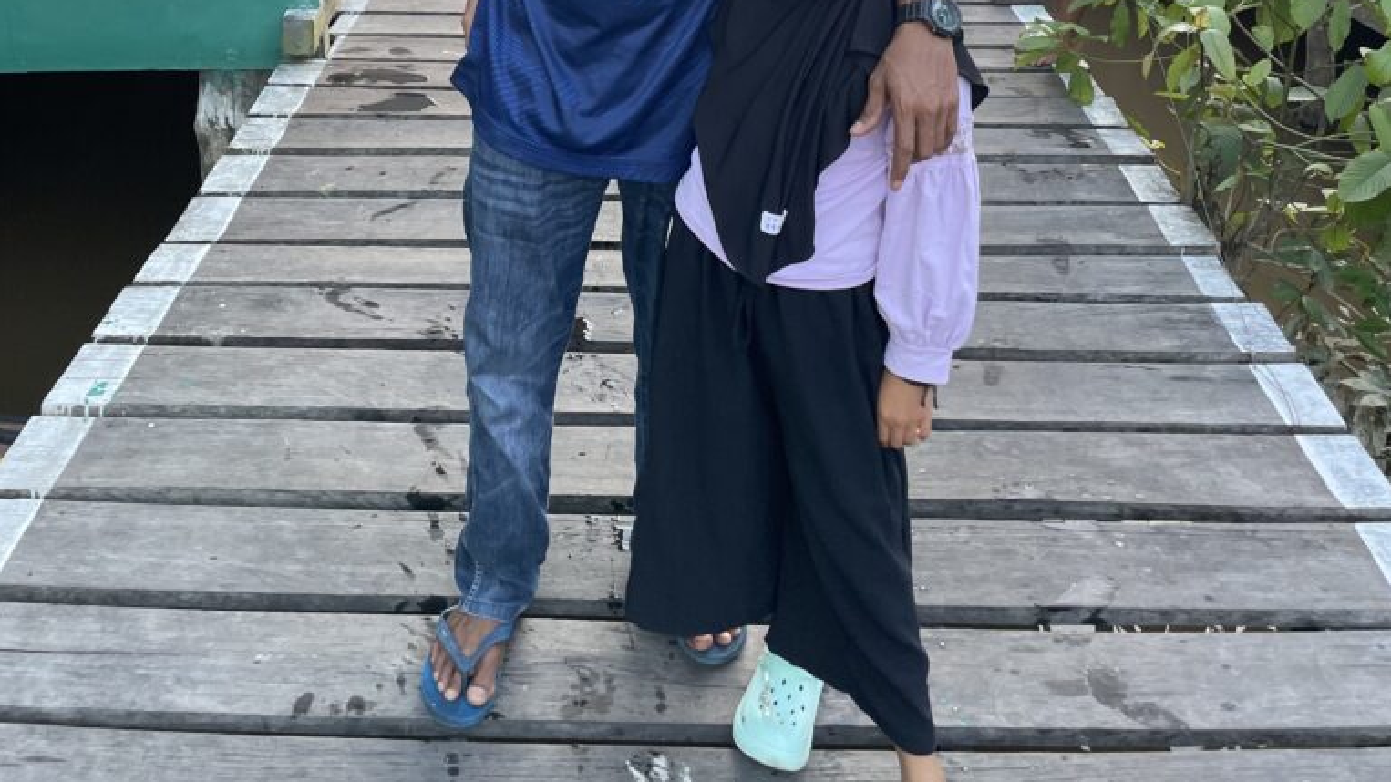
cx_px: 698
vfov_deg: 28.0
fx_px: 1401
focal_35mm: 38
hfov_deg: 52.8
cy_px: -109
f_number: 1.6
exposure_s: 1/121
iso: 100
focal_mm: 4.2
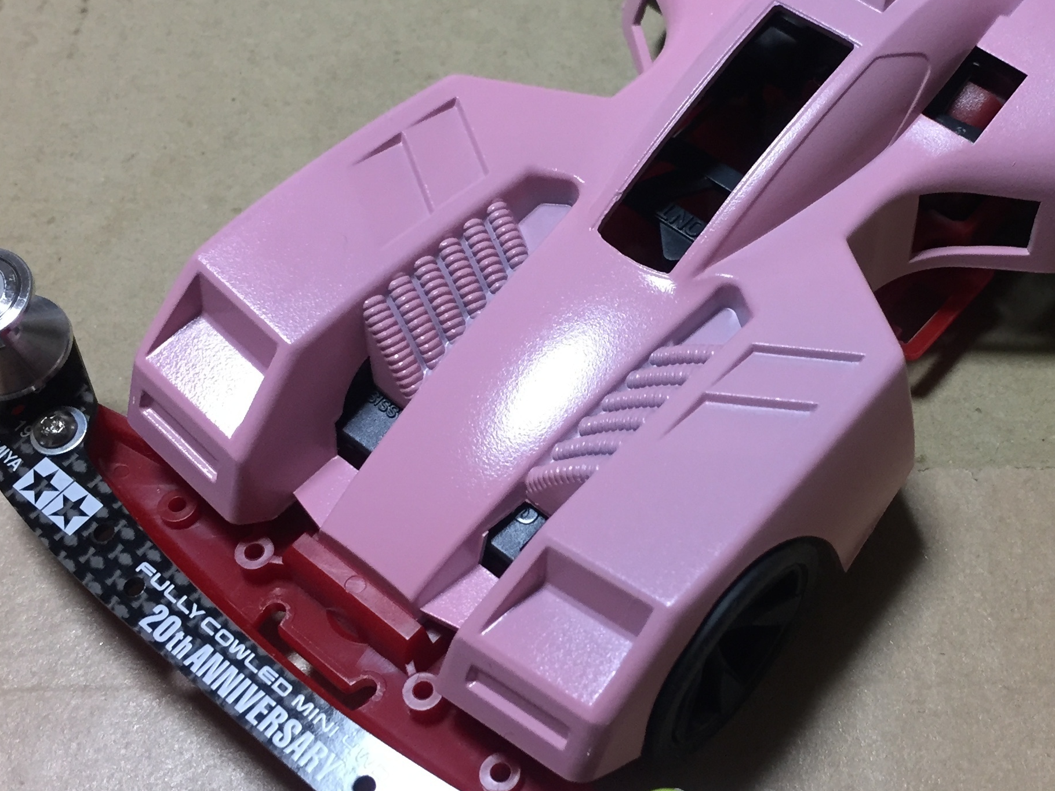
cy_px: 327
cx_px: 708
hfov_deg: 36.4
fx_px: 1585
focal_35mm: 52
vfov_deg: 28.0
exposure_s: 1/33
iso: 160
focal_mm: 4.15
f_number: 2.2
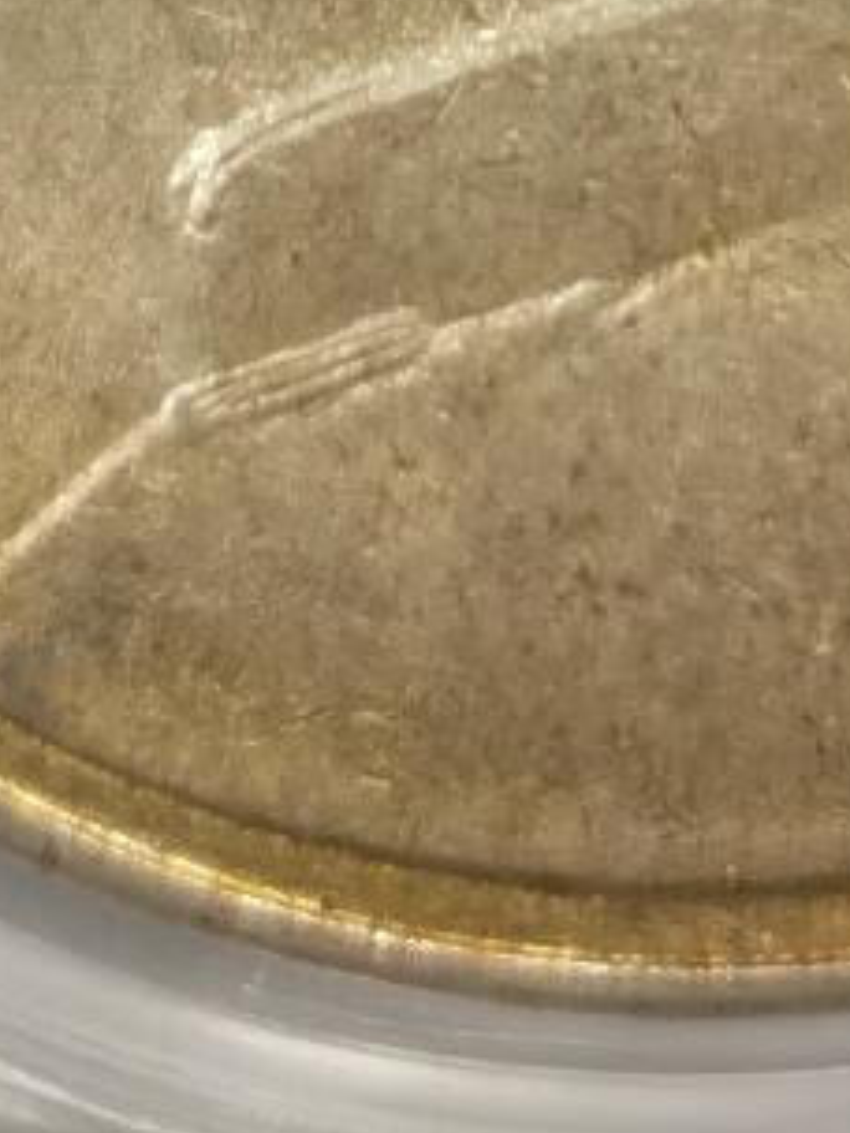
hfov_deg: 4.6
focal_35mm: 321
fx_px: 10510
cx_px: 697
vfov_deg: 5.9
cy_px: -1506
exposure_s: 1/100
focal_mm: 5.56
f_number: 16
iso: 125
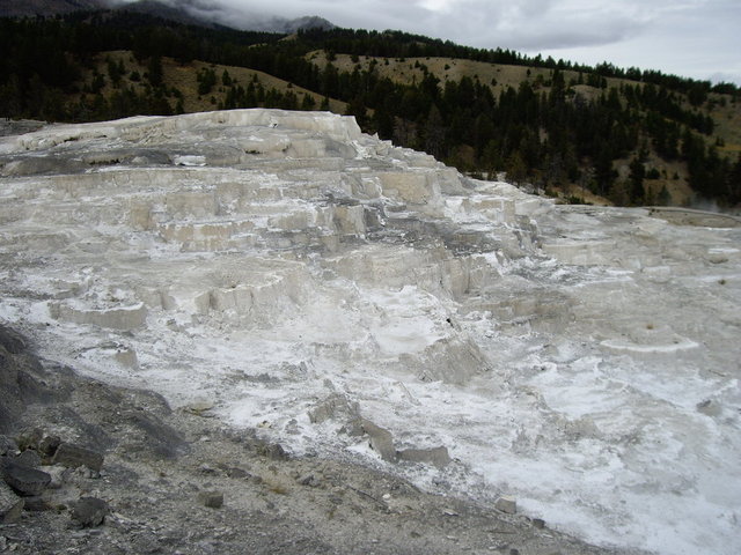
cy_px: 278
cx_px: 370
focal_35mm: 38
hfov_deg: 49.0
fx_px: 813
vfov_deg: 37.7
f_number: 4.3
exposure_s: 1/500
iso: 50
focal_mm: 6.2
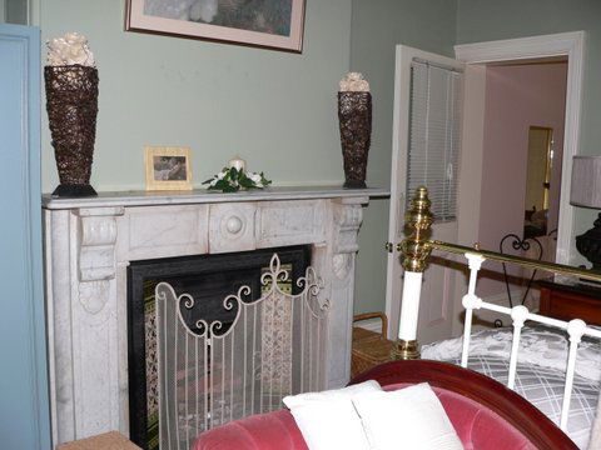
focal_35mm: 36
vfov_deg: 39.7
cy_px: 225
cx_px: 300
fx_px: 625
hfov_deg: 51.4
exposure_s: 1/60
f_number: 2.8
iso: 100
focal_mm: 6
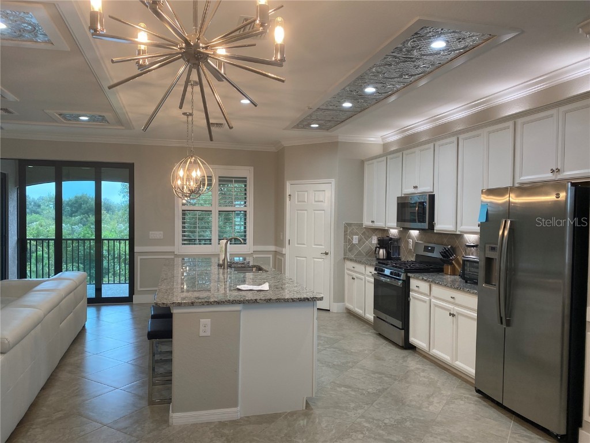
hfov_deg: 67.3
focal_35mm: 26
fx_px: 443
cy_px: 222
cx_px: 295
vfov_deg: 53.1
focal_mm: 4.25
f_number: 1.8
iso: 80
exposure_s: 1/60
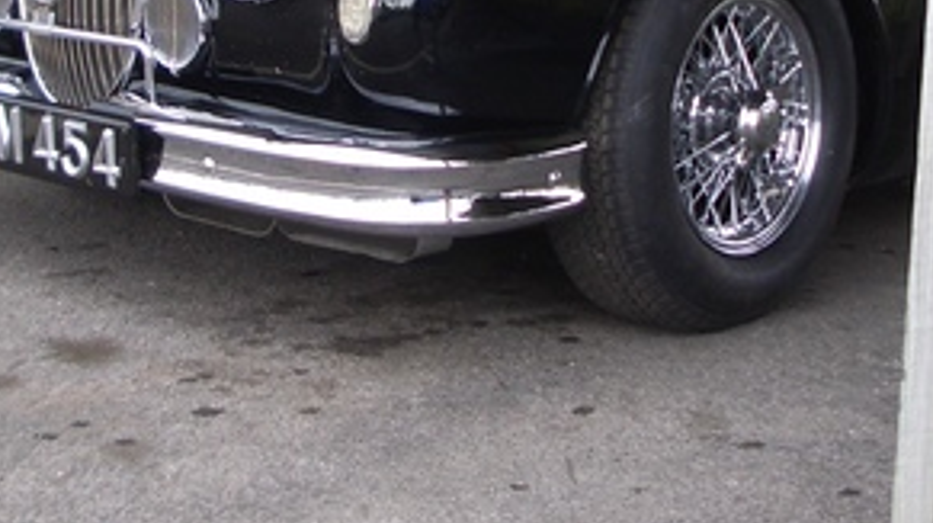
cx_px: 430
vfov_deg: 14.1
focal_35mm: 84
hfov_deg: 25.3
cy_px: -32
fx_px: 2076
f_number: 2.6
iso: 80
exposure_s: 1/80
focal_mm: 5.8
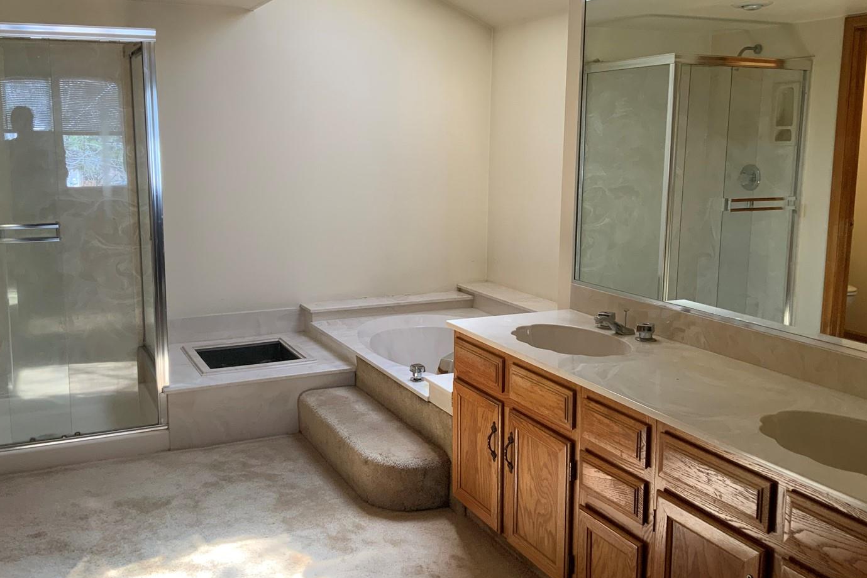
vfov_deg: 37.8
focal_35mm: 35
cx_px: 377
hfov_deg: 54.3
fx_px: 843
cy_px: 267
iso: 64
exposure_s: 1/60
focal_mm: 3
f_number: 1.8
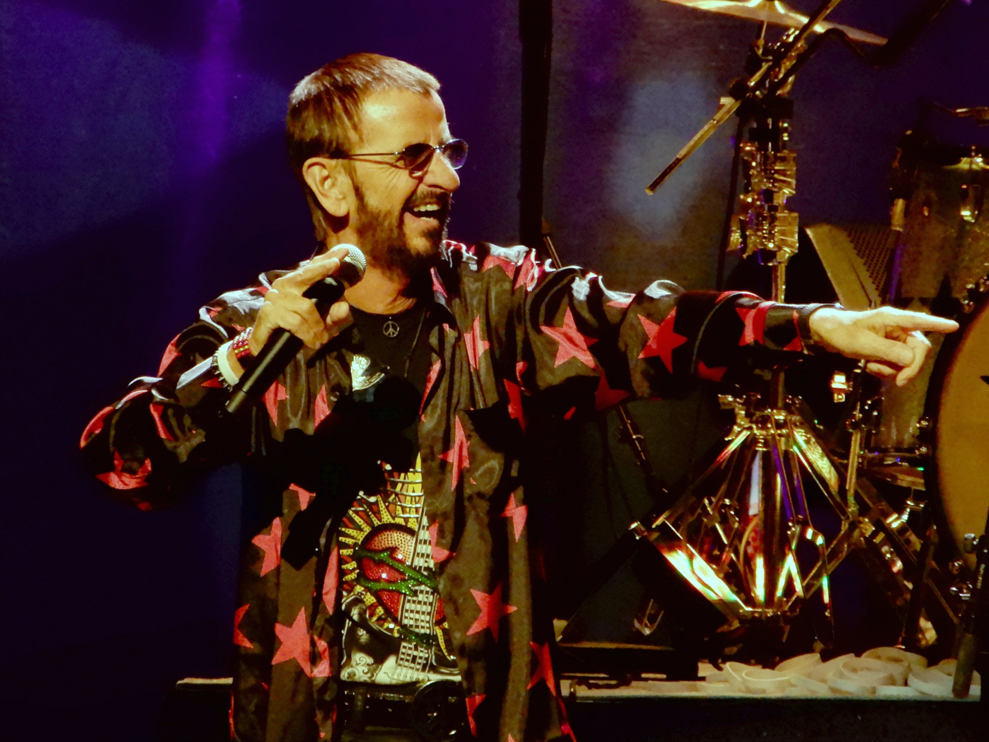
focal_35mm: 600
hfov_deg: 3.3
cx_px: 494
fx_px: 17141
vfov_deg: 2.5
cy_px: 371
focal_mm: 107
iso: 1600
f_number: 6.3
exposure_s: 1/125
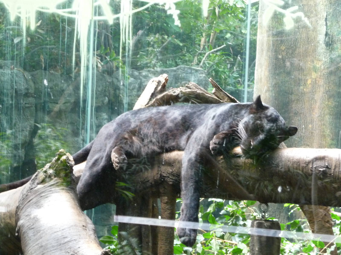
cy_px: 128
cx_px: 170
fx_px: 946
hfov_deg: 20.4
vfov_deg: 15.4
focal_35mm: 96
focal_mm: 16.3
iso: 400
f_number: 4.7
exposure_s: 1/30
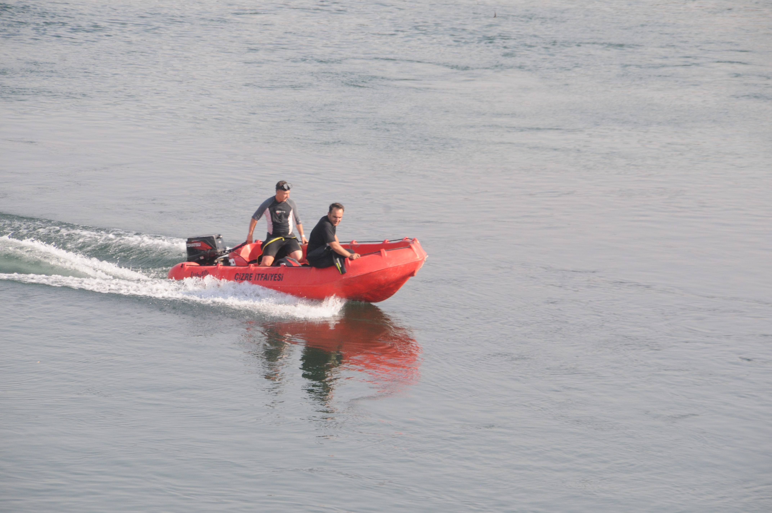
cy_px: 256
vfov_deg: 4.9
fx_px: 5944
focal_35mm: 278
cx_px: 386
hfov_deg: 7.4
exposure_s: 1/400
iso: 500
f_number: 10
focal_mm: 185
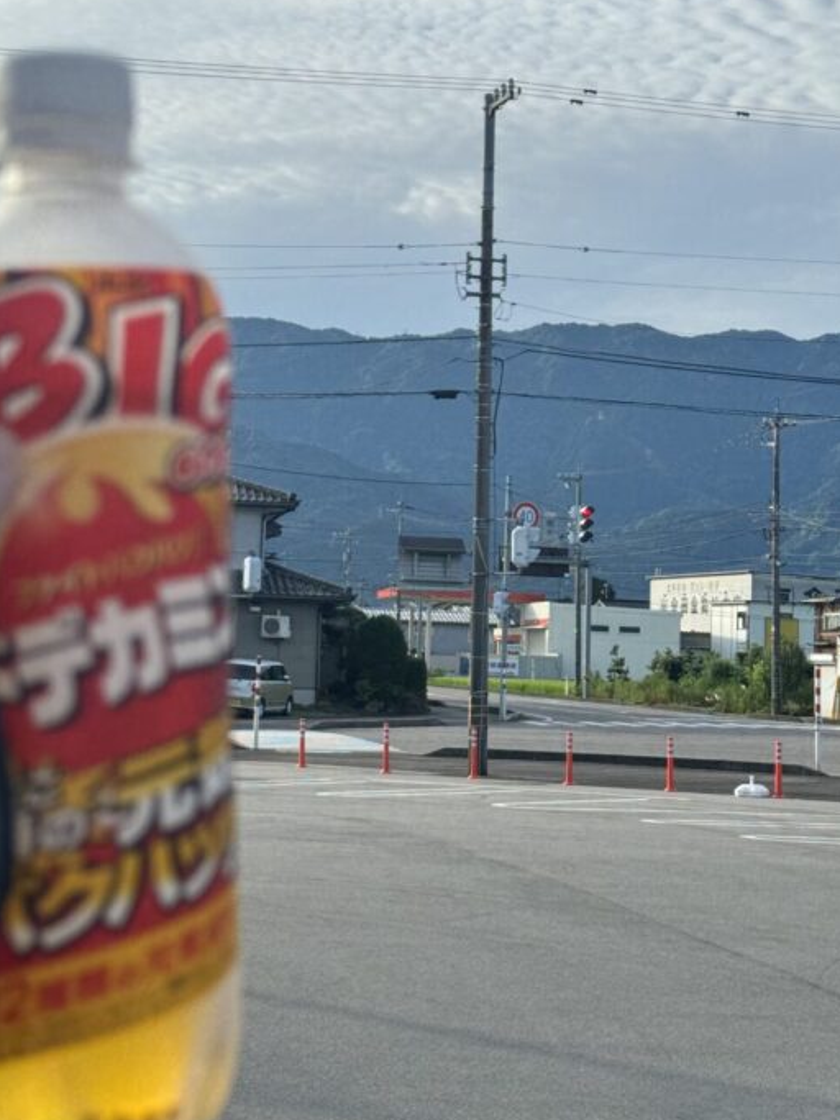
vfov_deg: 27.0
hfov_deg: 20.4
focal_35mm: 72
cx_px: 363
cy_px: 423
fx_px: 2330
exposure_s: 1/1984
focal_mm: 6.76
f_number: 1.78
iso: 64
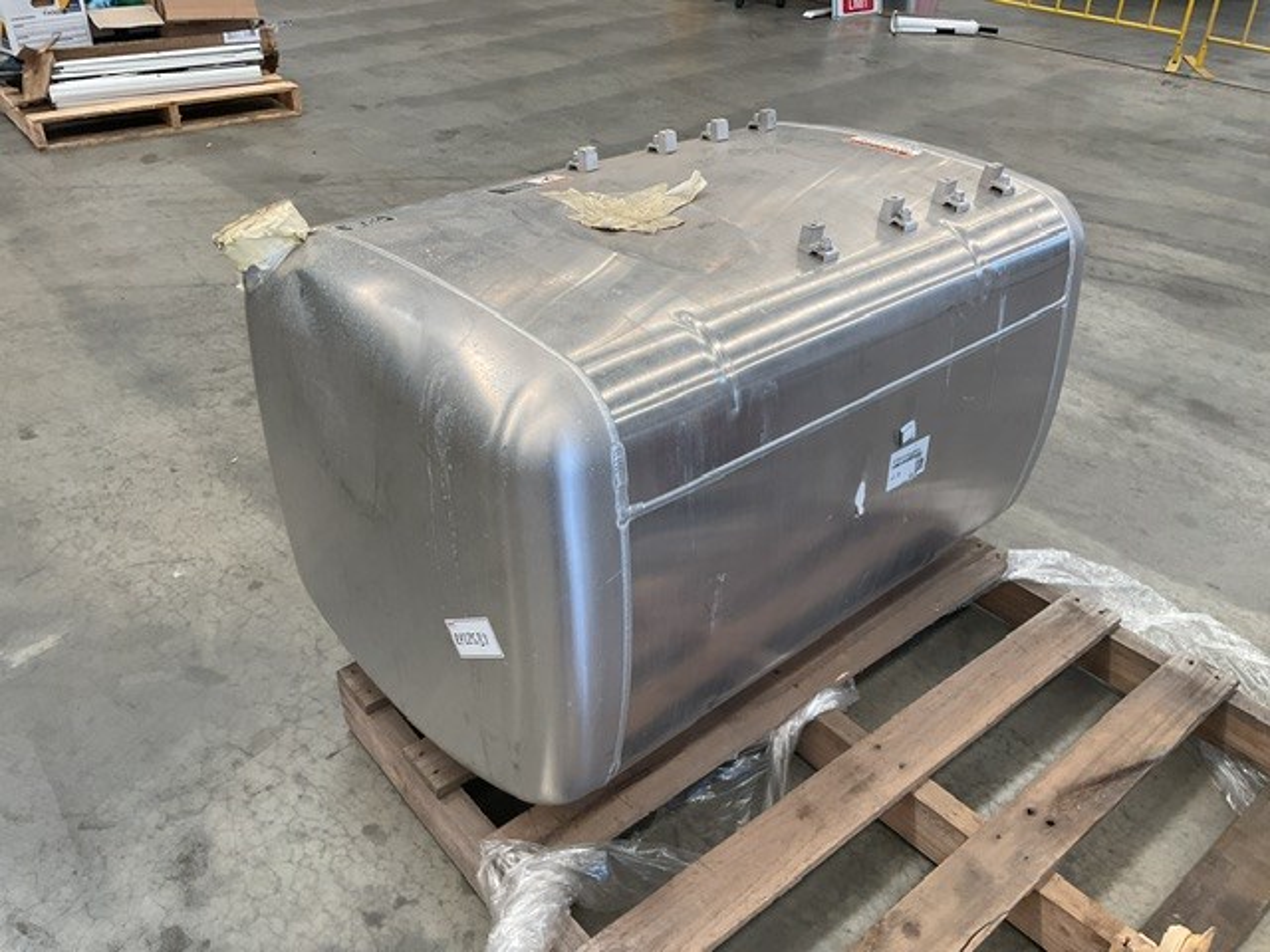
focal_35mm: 29
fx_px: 1064
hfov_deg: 61.7
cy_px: 476
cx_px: 635
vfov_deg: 48.2
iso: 50
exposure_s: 1/100
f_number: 1.8
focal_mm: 3
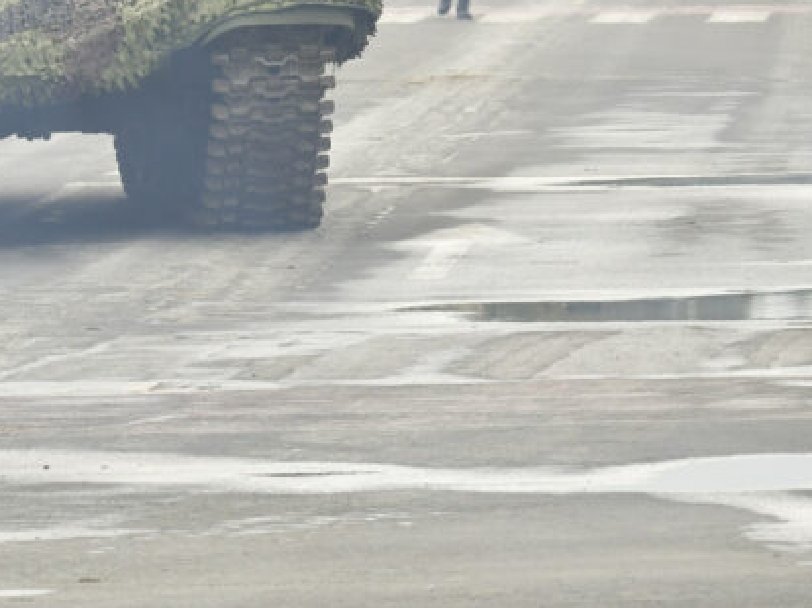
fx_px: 8088
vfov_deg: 4.3
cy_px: -49
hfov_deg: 5.7
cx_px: 98
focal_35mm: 345
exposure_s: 1/320
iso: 1000
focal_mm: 145
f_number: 11
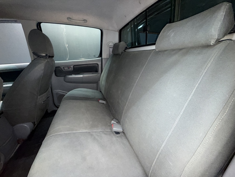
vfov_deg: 85.7
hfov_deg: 102.1
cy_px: 88
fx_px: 95
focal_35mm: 14
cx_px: 118
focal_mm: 2.22
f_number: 2.2
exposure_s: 1/33
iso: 200
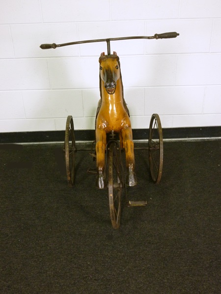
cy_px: 147
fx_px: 272
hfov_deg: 44.2
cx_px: 110
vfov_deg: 56.8
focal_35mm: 32
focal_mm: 5.7
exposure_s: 1/60
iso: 400
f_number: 3.5
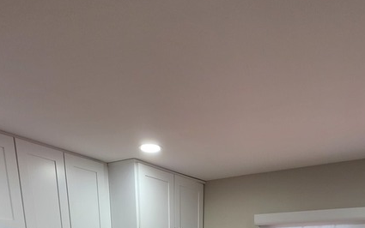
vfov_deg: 22.1
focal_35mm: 35
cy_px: 409
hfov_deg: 55.2
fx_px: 348
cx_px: 202
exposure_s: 1/120
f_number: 1.9
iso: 100
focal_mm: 2.2
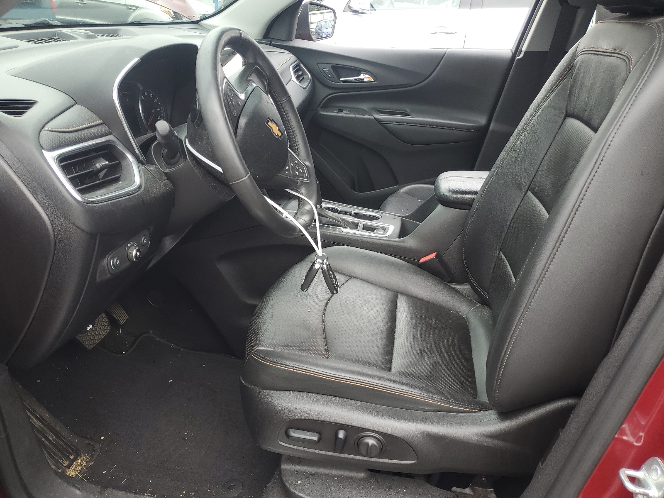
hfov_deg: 67.3
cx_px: 332
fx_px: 499
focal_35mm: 26
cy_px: 249
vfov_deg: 53.1
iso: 50
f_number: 1.5
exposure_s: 1/200
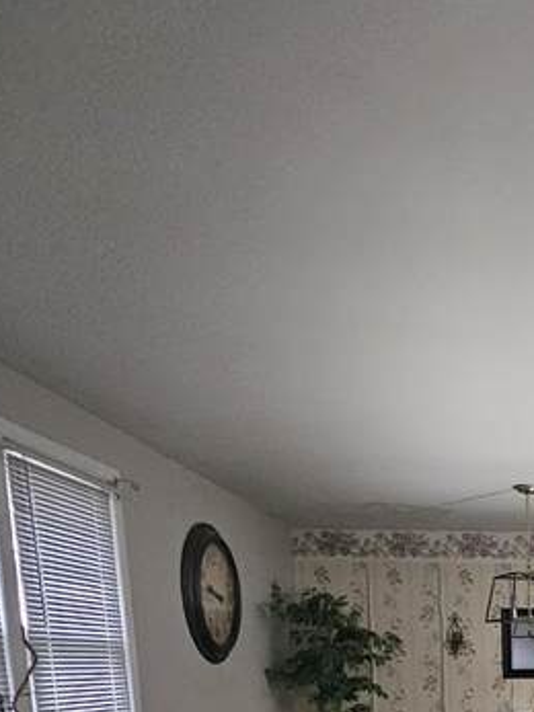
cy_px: 815
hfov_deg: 32.6
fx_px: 741
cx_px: 643
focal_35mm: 36
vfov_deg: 39.8
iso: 1000
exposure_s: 1/24
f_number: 2.2
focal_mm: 2.2
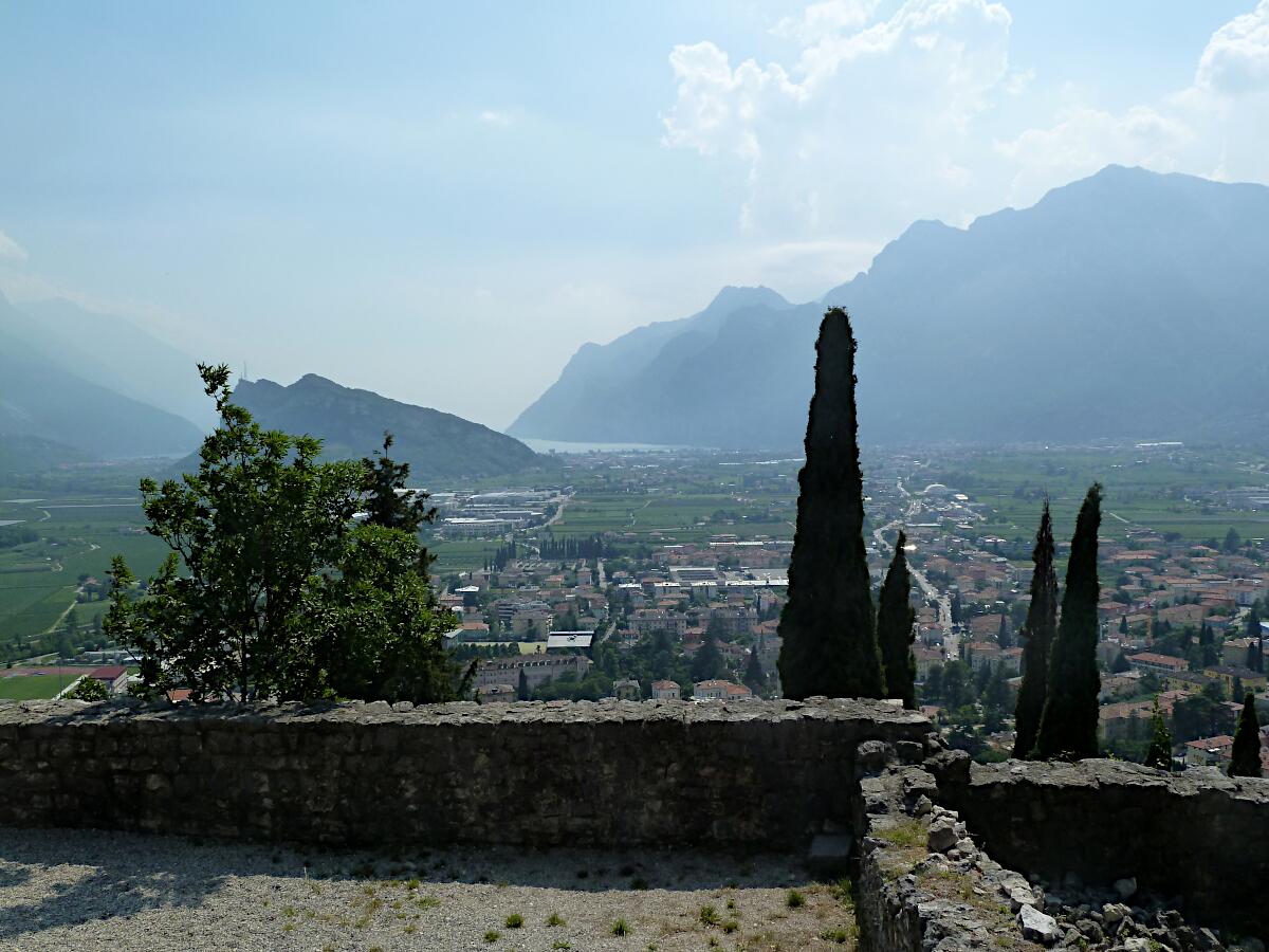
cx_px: 634
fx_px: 1173
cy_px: 476
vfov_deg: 44.2
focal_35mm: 32
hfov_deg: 56.8
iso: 125
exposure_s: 1/640
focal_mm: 5.3
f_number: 5.6
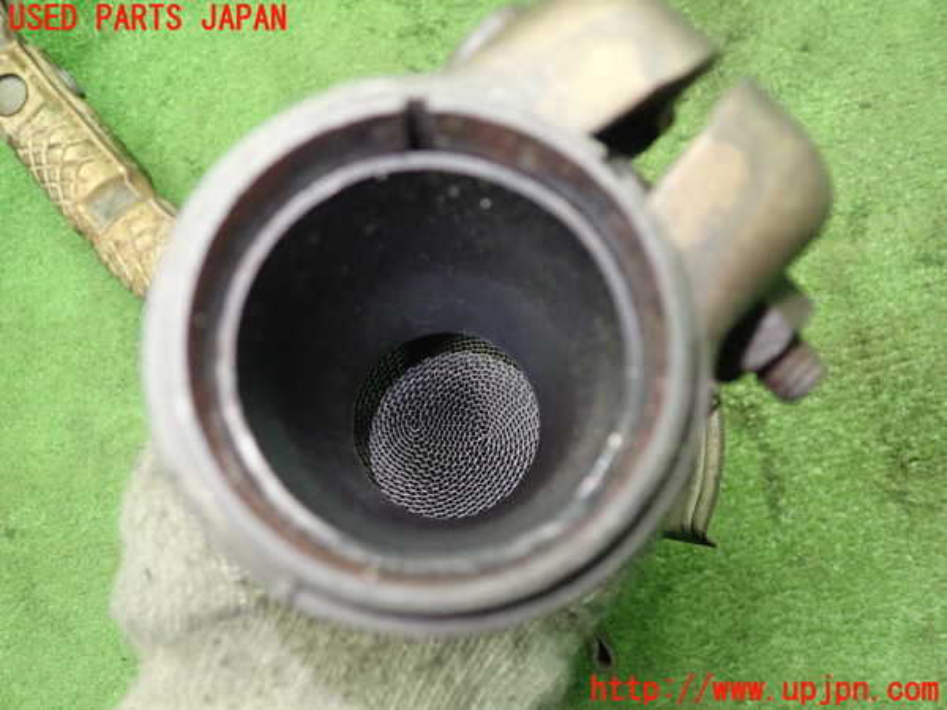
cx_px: 474
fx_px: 821
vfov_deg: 46.8
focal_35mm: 30
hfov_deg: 60.0
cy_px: 355
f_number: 2.3
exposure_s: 1/60
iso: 800
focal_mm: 5.5
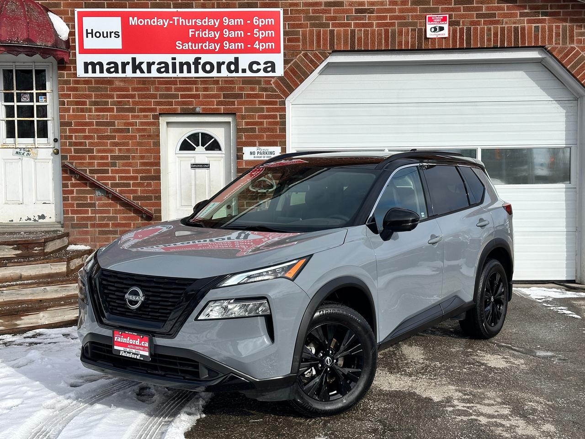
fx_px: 811
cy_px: 220
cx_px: 292
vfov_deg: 30.3
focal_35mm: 48
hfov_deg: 39.7
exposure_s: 1/5882
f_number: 1.78
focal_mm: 6.86
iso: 64
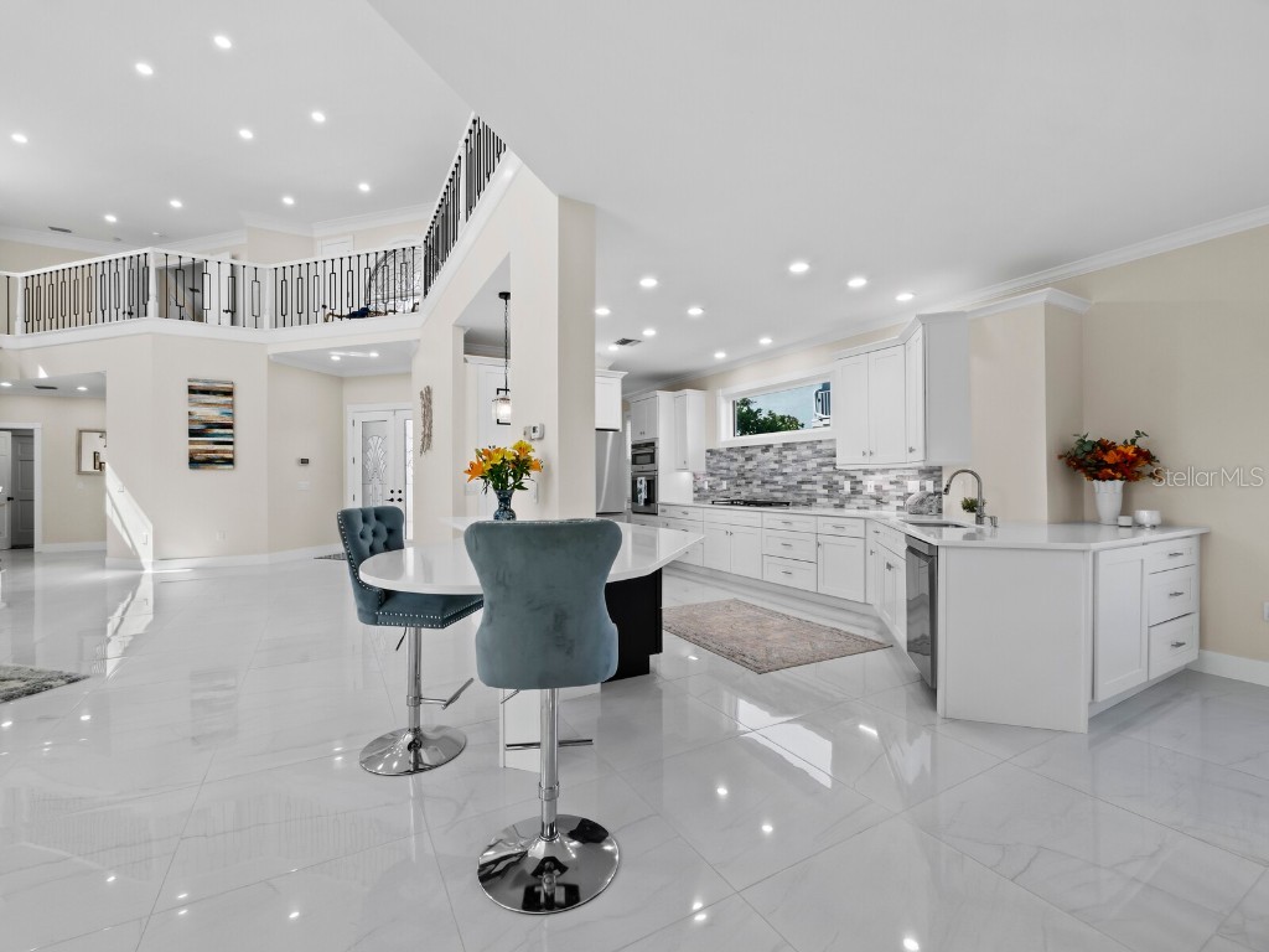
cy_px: 476
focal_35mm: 14
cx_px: 634
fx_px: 513
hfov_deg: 102.1
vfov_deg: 85.7
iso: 250
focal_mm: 7
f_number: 11
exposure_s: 1/5
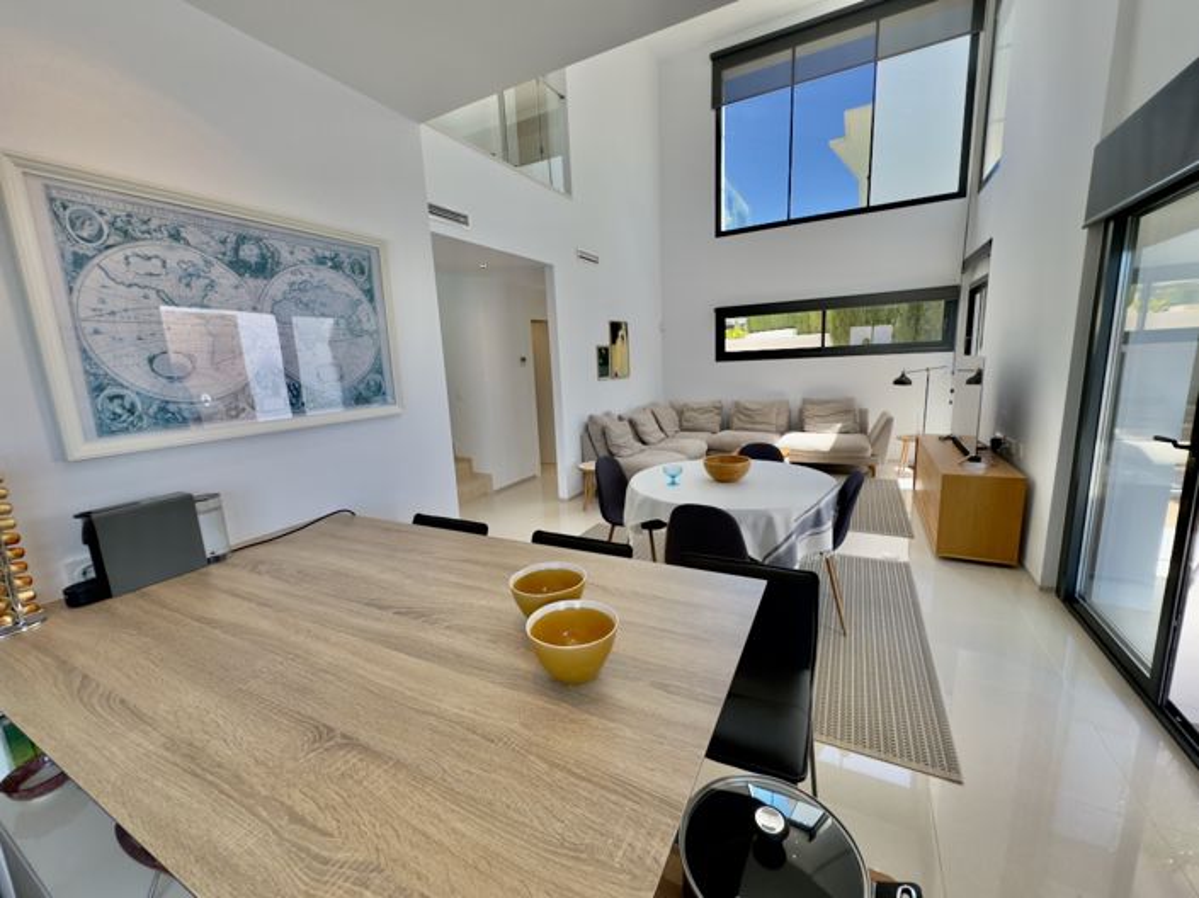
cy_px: 449
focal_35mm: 14
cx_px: 600
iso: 40
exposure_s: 1/201
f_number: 2.2
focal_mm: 2.22
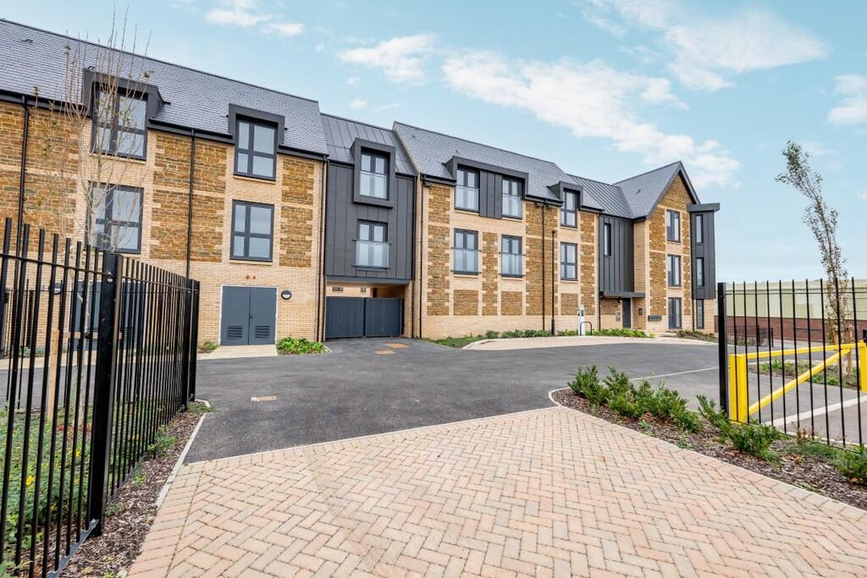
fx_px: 337
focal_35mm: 14
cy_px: 289
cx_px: 434
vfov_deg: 81.2
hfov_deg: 104.2
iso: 64
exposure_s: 1/50
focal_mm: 14
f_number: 6.3
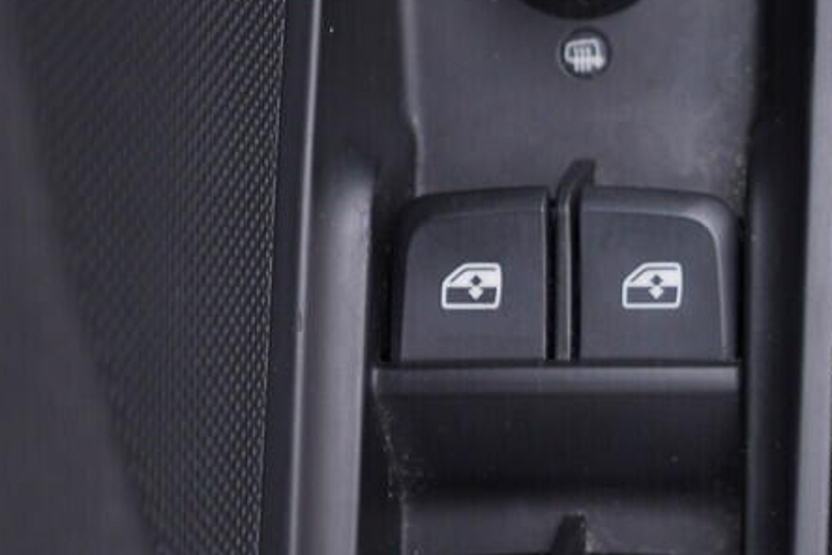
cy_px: 372
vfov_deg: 16.4
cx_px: 798
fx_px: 1918
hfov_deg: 23.6
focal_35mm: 83
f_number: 3.2
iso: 125
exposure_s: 1/40
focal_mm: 24
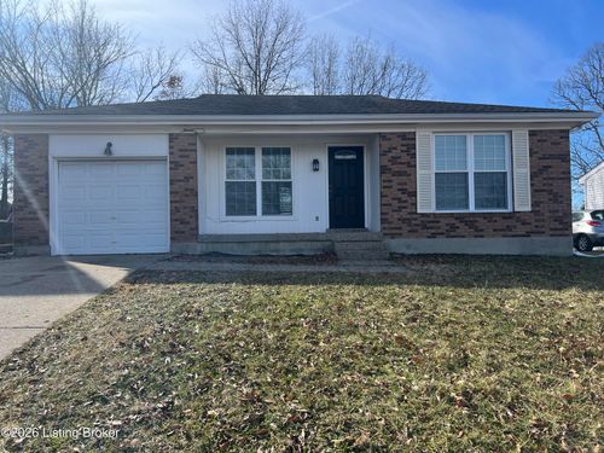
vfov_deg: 53.1
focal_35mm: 26
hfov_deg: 67.3
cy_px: 226
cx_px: 302
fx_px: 454
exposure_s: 1/1751
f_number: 1.5
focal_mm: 5.7
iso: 50
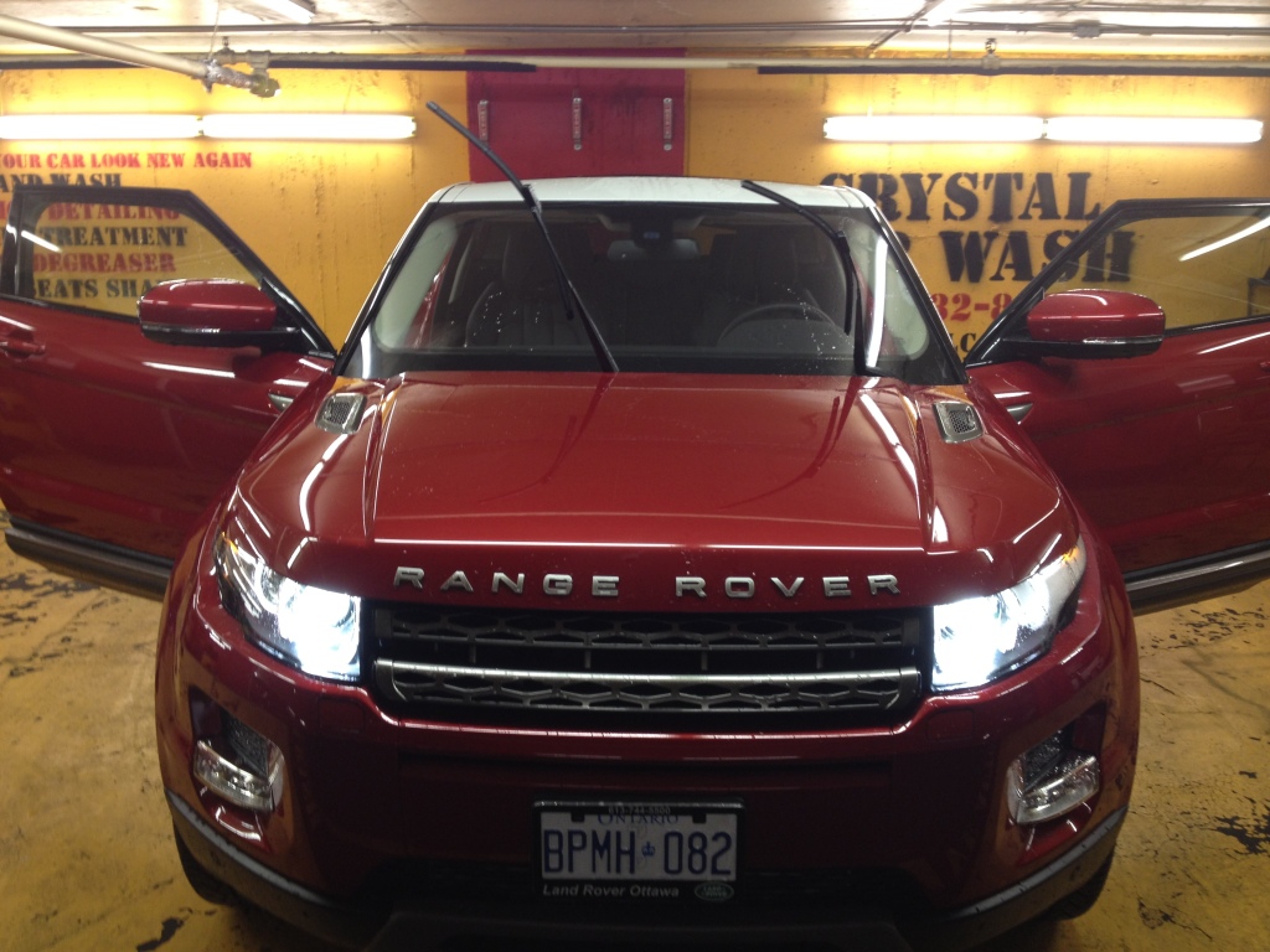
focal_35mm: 35
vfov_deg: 40.7
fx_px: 1284
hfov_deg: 52.6
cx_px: 635
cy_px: 476
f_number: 2.4
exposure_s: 1/20
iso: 50
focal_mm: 4.28
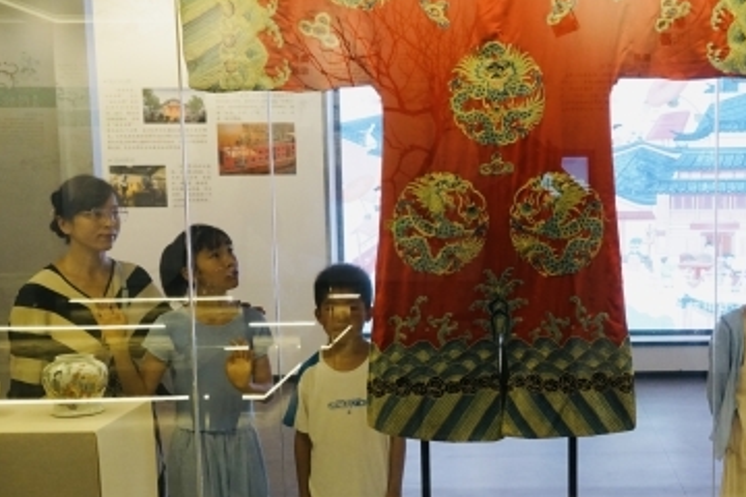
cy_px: 325
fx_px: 1140
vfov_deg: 24.5
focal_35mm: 55
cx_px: 545
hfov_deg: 35.6
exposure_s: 1/160
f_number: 6.3
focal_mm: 33
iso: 3200
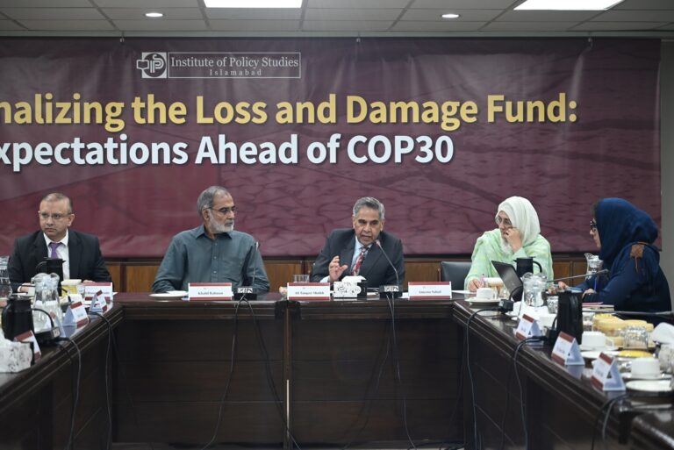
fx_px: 1311
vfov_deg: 19.5
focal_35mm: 70
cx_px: 337
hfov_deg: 28.8
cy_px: 225
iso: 800
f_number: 4
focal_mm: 70
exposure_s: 1/125
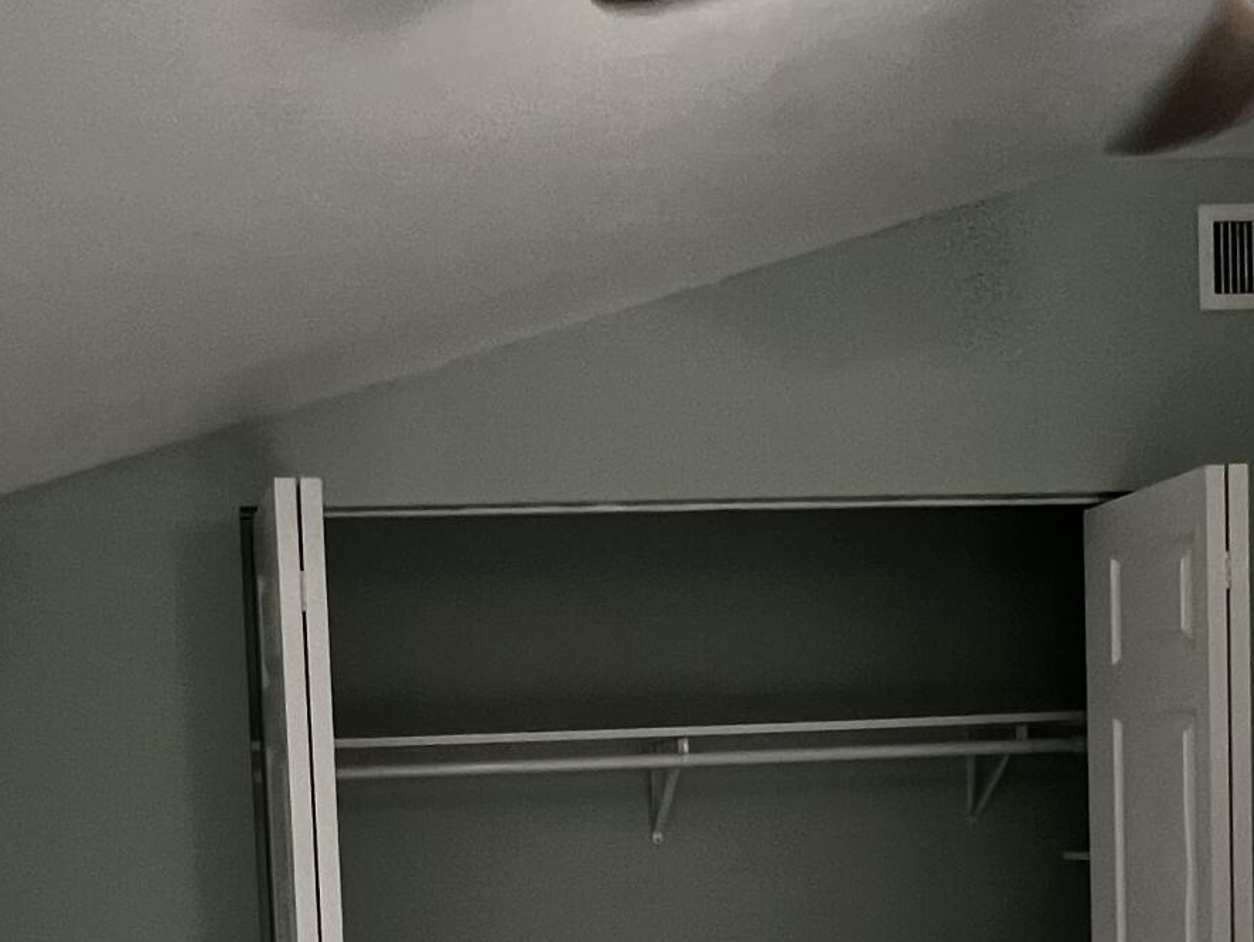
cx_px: 484
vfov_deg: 30.8
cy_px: 918
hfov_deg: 42.7
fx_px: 1594
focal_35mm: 44
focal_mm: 1.57
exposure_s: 1/60
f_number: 1.8
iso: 250
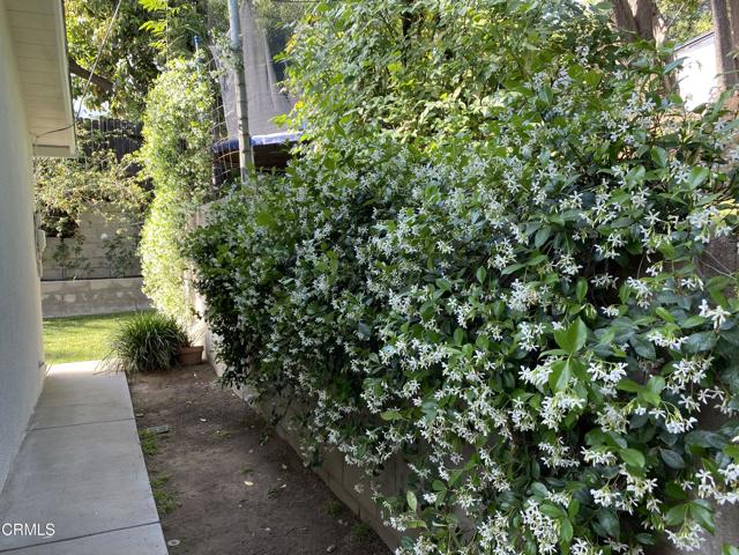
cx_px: 370
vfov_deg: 53.1
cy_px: 278
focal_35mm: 26
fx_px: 555
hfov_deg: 67.3
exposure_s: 1/122
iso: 40
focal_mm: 4.25
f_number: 1.8
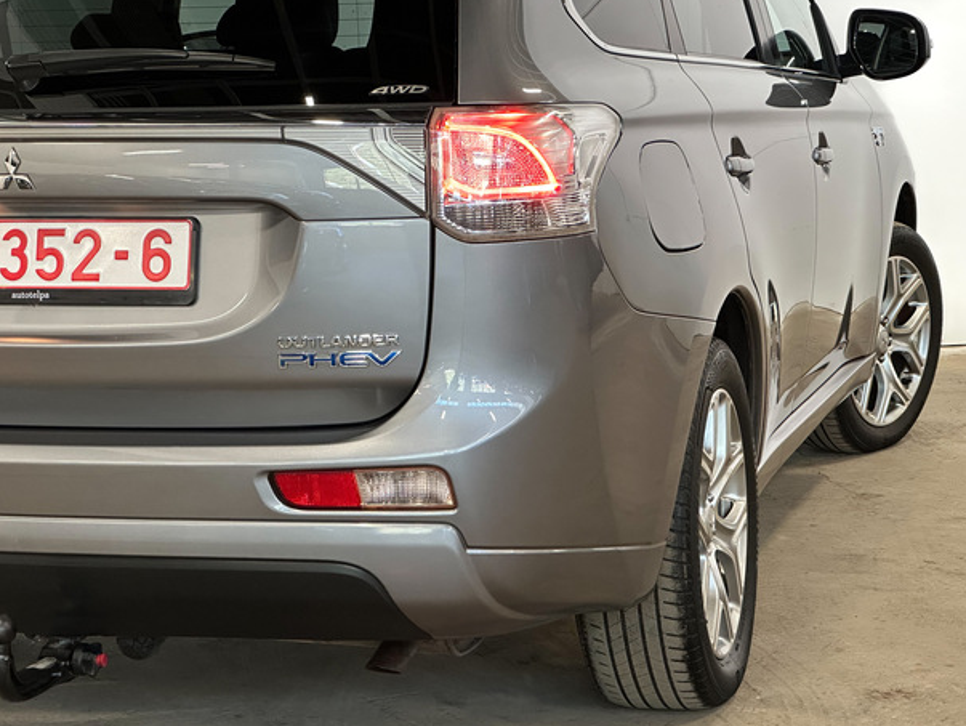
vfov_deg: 17.8
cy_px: 369
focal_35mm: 83
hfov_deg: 23.5
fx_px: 2318
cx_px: 468
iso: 400
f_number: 2.8
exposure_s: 1/50
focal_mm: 9
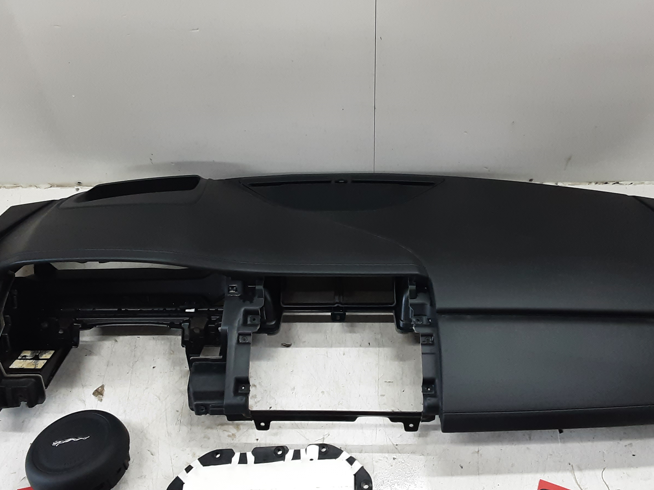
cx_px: 333
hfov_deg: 50.1
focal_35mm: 37
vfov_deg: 38.6
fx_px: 699
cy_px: 276
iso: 125
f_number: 1.9
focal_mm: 2.91
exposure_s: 1/33
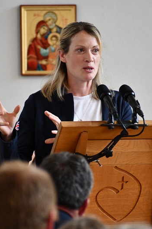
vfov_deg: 3.0
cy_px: 132
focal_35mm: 687
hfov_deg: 2.0
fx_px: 4354
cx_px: 66
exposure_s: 1/125
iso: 3600
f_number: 6.3
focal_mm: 300
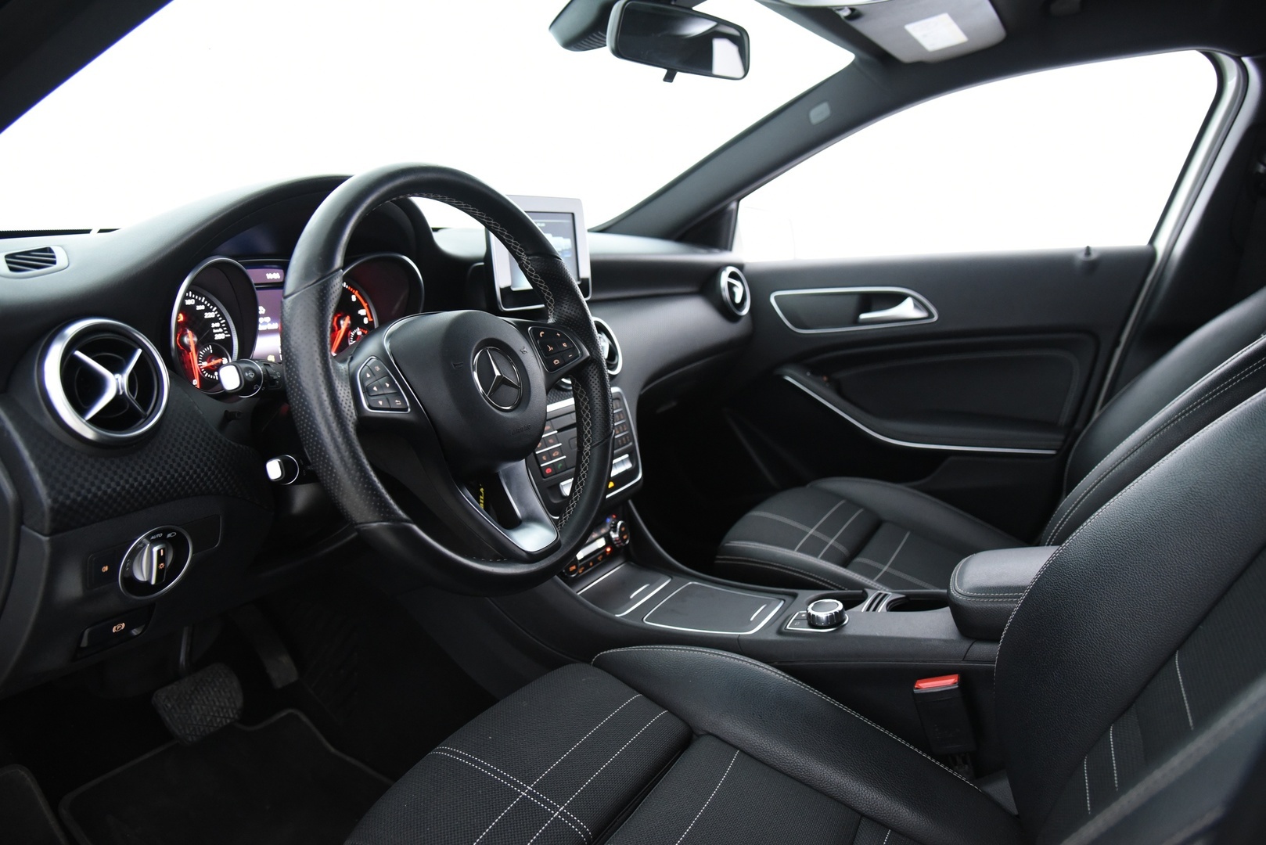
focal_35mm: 24
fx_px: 844
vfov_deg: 53.2
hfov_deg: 73.7
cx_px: 633
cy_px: 422
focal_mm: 24
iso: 4000
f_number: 4
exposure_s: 1/25
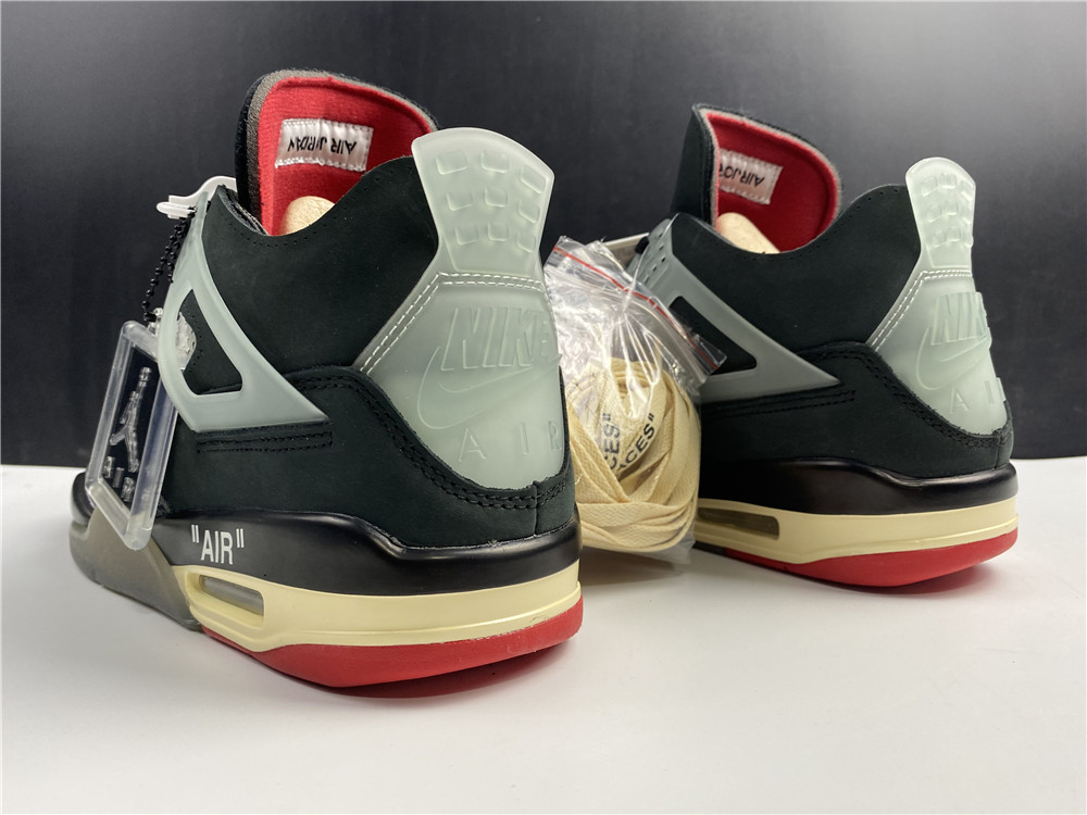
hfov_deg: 67.3
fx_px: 816
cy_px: 408
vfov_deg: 53.1
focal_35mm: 26
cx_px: 544
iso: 80
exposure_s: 1/100
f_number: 1.8
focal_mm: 4.25
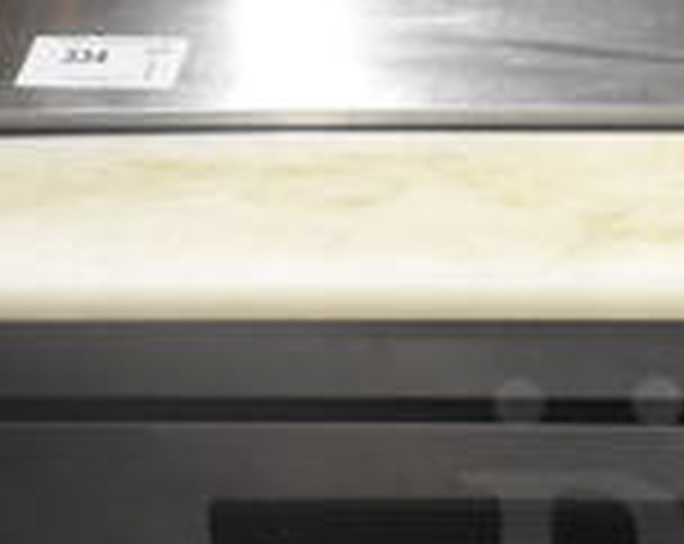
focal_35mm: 102
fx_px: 2061
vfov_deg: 14.7
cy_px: 584
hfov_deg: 18.0
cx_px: 796
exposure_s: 1/125
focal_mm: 18
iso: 3600
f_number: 3.5
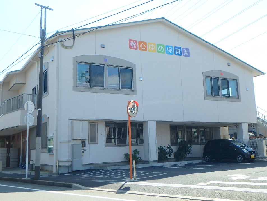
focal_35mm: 39
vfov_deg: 36.8
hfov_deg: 47.9
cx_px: 134
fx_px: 301
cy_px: 100
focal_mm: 6.9
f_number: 5.1
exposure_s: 1/320
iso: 125
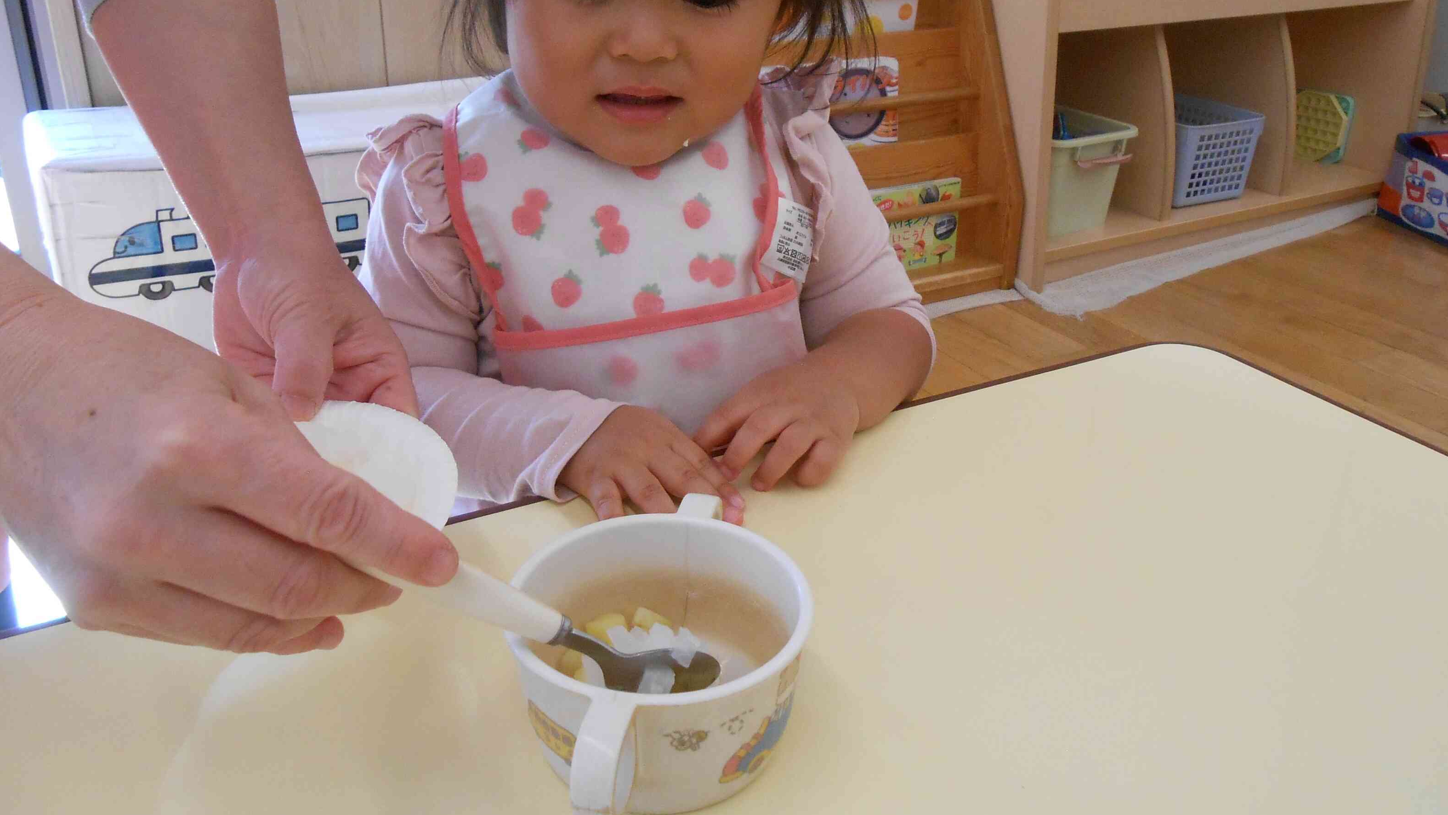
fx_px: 1114
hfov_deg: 66.1
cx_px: 711
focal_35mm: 29
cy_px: 297
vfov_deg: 39.9
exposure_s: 1/250
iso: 400
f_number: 3.5
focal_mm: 4.6
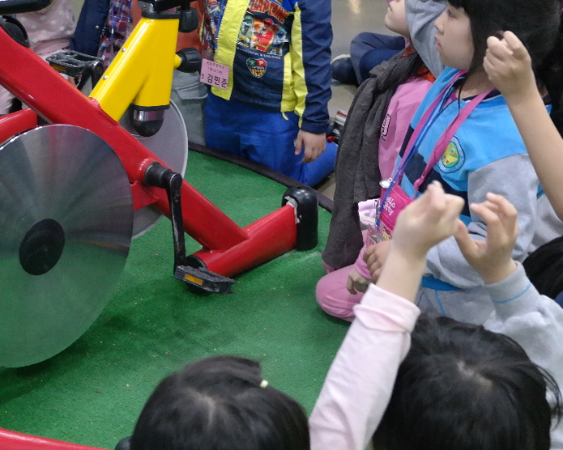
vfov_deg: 18.1
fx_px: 1400
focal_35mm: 84
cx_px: 174
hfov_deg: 22.6
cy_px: 69
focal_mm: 24
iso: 1600
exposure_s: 1/50
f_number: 4
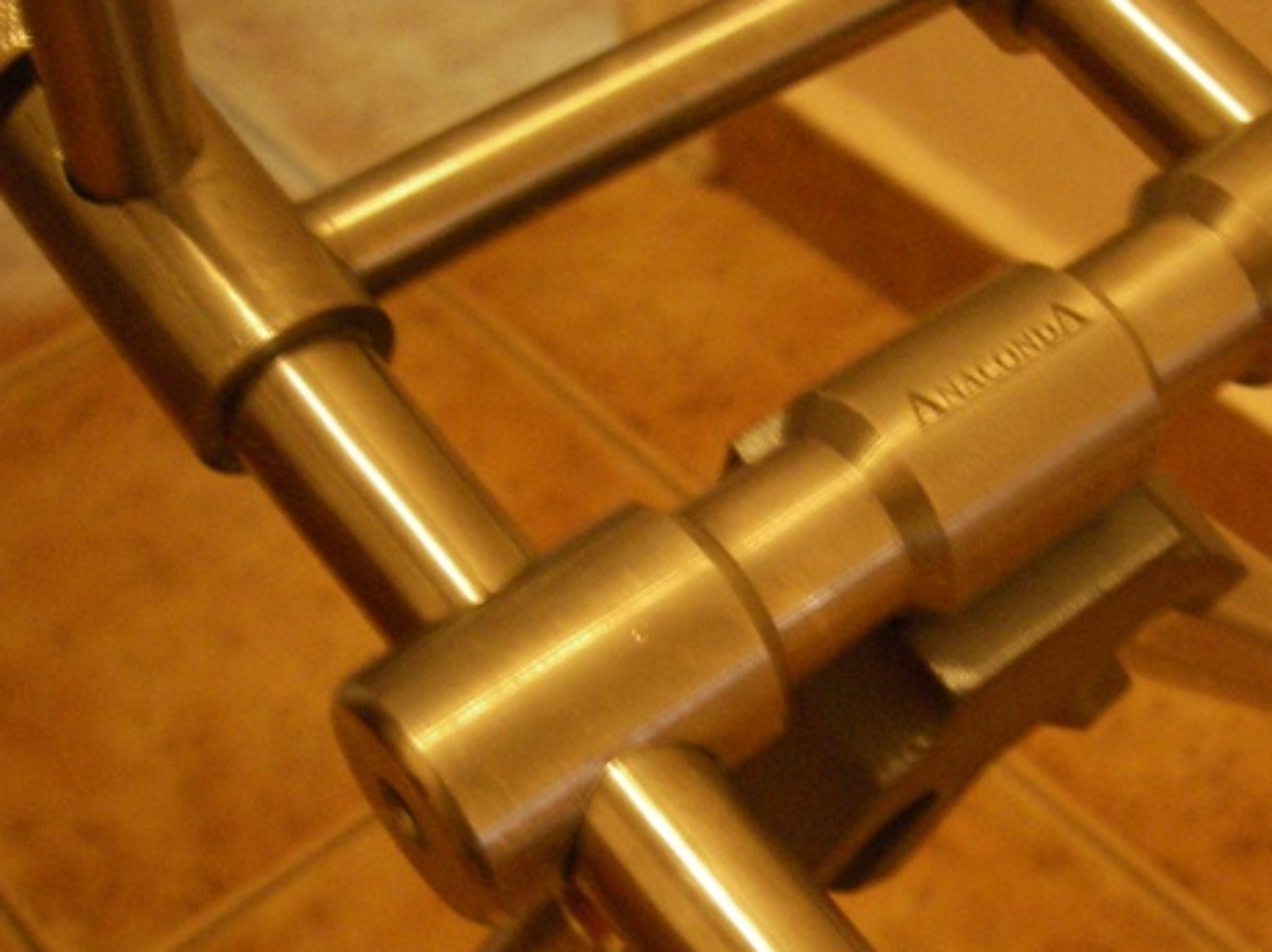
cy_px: 458
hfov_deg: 29.0
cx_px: 949
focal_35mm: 66
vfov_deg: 22.2
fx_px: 2423
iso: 400
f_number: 2.7
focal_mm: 6.2
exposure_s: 1/4
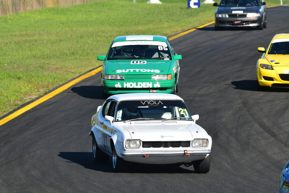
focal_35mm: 480
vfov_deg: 2.9
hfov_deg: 4.3
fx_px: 3852
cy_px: 96
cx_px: 144
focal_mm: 320
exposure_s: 1/640
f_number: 11
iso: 500
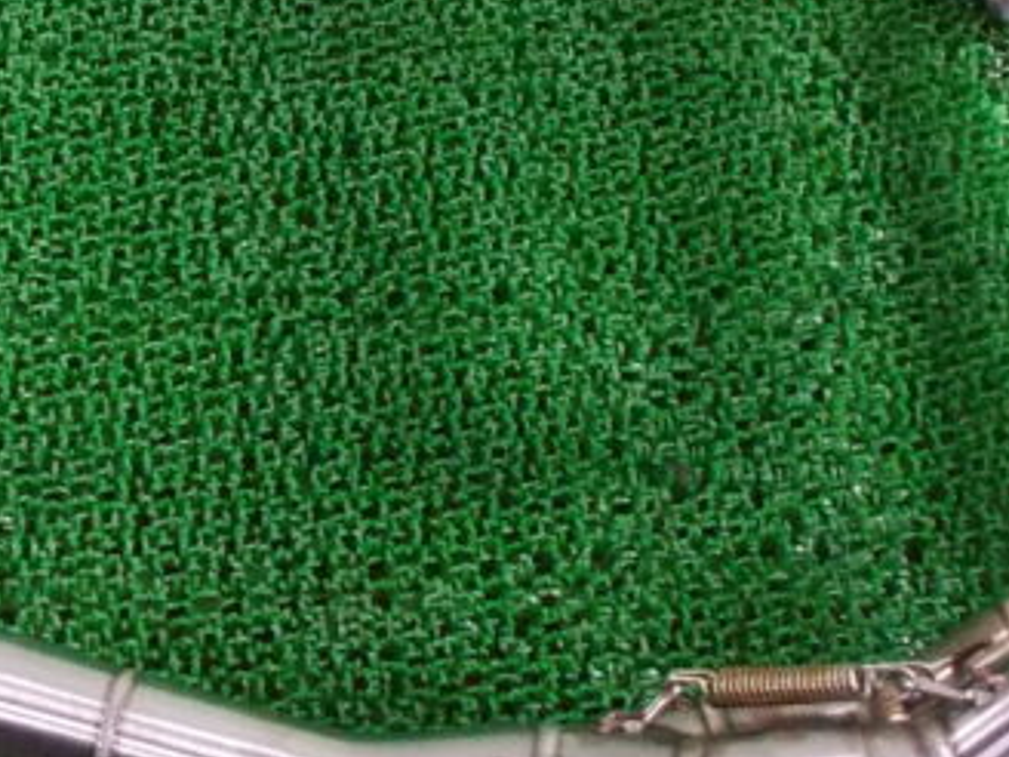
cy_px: 34
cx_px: -98
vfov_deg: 15.3
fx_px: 2769
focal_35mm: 95
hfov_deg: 19.8
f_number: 3.2
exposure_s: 1/125
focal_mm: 4.6
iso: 500
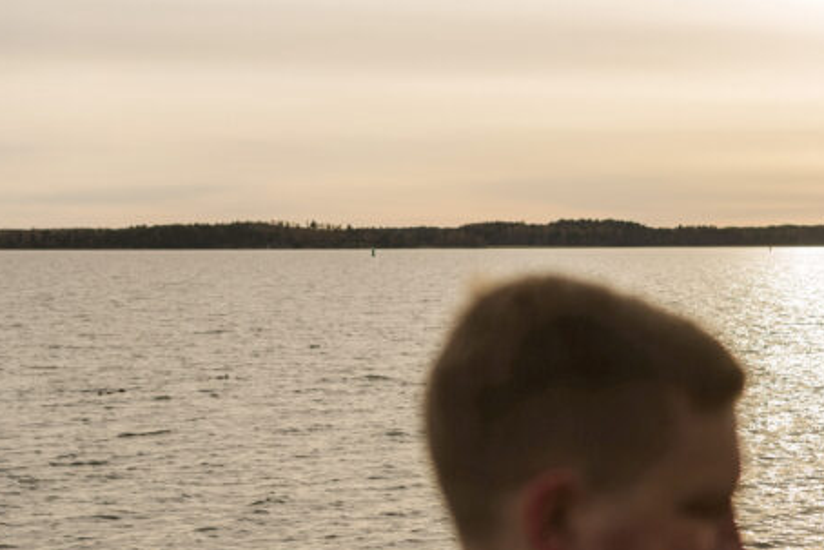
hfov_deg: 24.7
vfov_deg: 16.8
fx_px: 1809
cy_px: 603
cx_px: 790
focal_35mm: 79
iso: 110
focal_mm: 35
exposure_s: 1/4000
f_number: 2.5
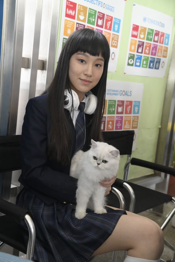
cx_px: 88
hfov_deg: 24.2
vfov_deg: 35.7
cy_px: 131
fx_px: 409
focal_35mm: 56
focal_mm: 56
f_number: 5.6
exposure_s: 1/250
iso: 9000
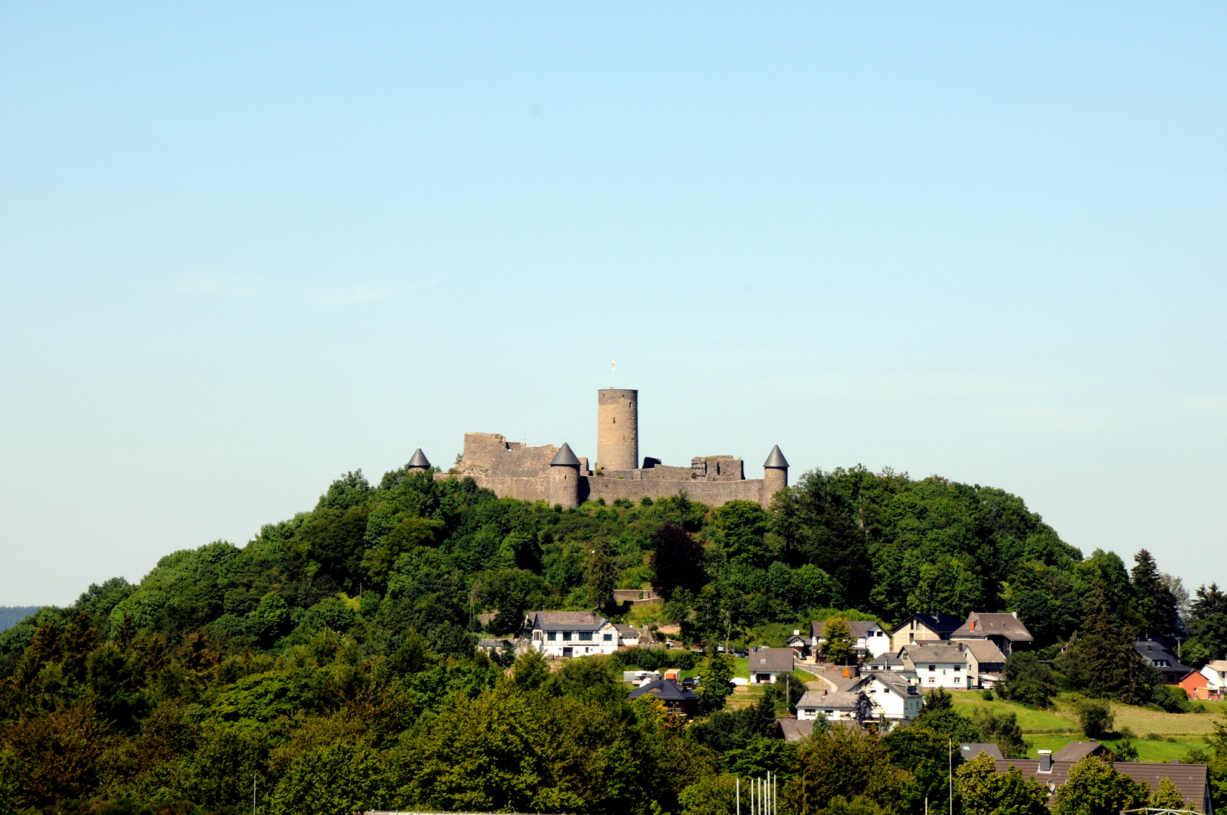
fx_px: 5362
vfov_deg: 8.7
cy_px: 408
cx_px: 614
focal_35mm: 158
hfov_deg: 13.1
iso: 200
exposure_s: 1/200
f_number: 14
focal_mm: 105
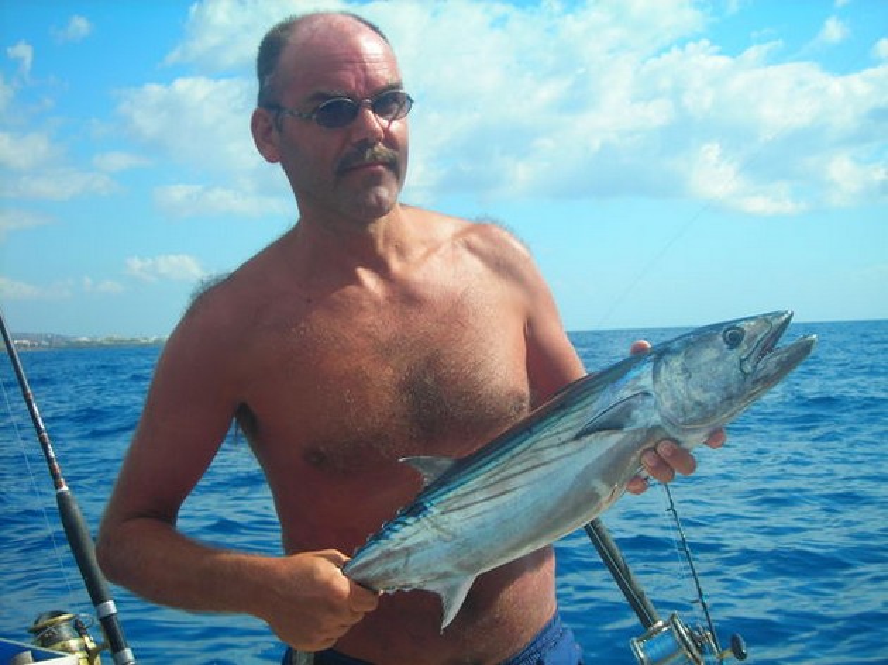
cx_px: 444
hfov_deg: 34.9
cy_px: 332
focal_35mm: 55
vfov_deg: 26.5
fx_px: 1410
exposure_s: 1/138
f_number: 7.3
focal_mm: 9.1
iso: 50
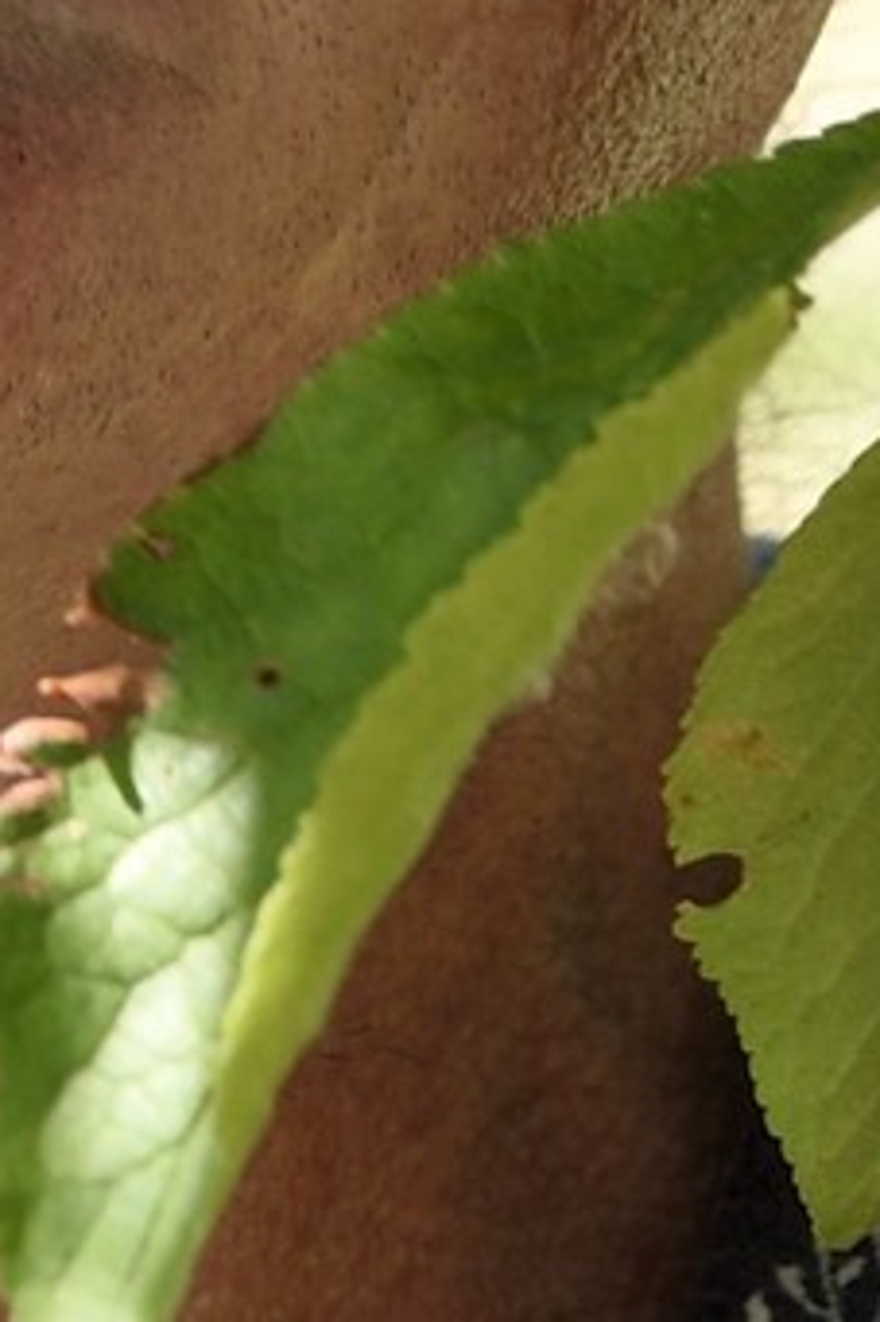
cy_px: -2627
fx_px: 15525
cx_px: -818
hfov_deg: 3.2
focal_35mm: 423
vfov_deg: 4.7
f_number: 9
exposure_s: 1/100
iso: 200
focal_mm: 60
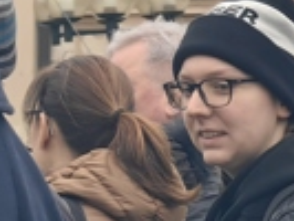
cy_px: 23
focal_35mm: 669
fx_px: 5687
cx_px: -440
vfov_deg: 2.2
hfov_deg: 2.9
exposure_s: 1/100
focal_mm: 16.85
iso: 64
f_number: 3.5
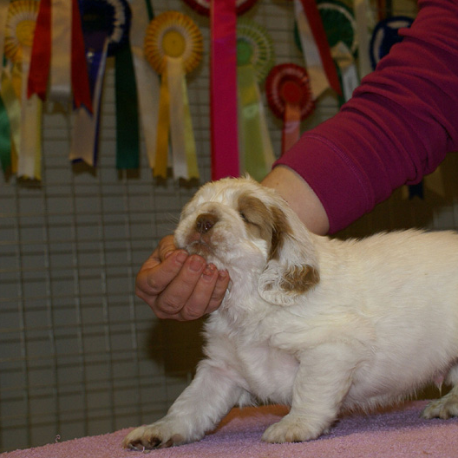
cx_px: 342
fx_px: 1013
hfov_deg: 25.2
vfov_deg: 25.5
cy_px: 230
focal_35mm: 68
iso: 400
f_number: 5.6
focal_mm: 35
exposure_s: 1/60
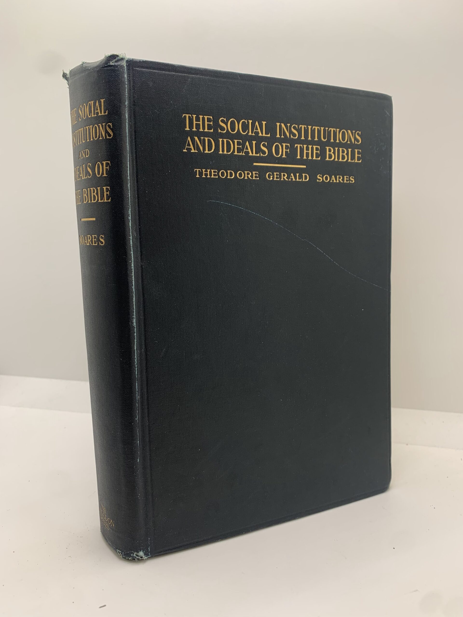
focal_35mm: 26
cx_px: 232
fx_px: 464
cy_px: 308
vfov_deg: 67.3
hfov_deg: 53.1
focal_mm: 4.25
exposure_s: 1/120
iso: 25
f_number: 1.8
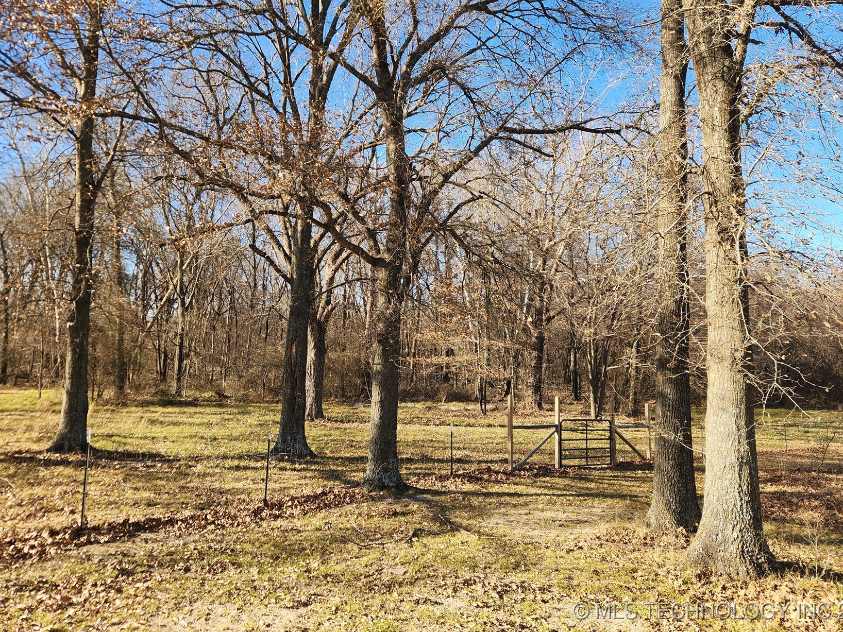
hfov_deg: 65.3
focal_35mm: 27
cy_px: 262
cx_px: 395
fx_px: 658
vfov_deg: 51.1
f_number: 1.8
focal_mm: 5.4
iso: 20
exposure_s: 1/489
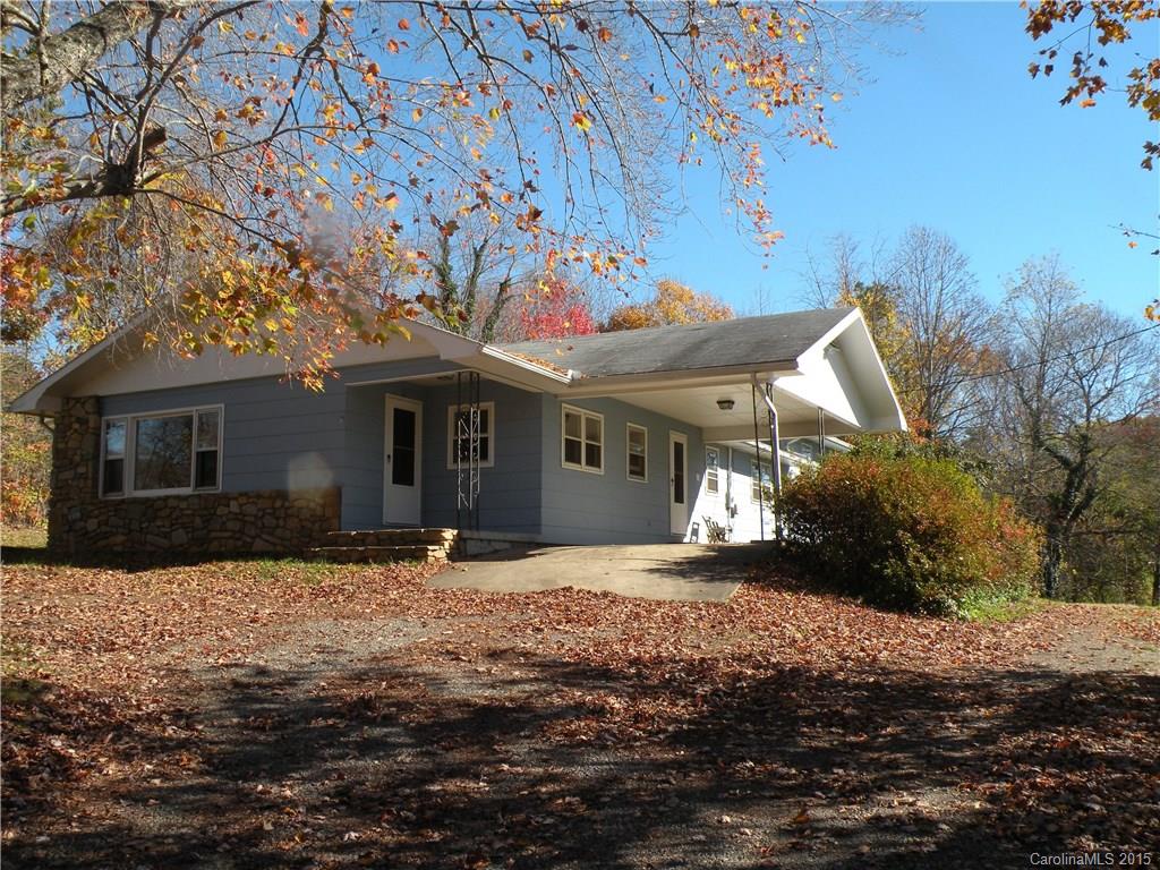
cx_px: 580
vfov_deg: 42.9
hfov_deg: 55.4
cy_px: 435
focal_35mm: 33
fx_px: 1106
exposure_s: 1/150
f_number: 6.3
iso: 64
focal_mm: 5.8
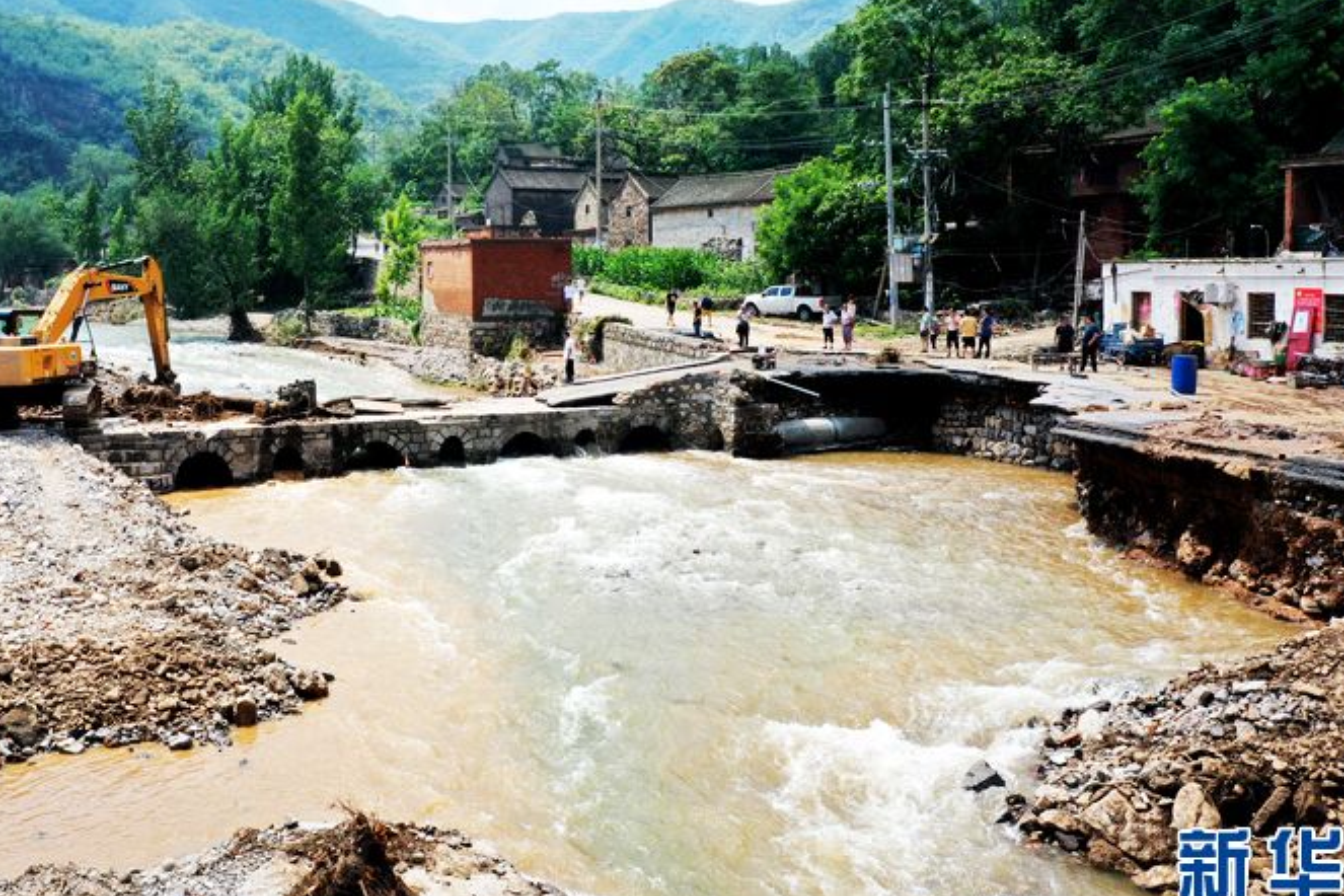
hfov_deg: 50.4
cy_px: 361
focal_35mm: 38
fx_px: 1419
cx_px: 535
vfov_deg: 34.9
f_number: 5.6
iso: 100
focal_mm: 10.26
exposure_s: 1/500
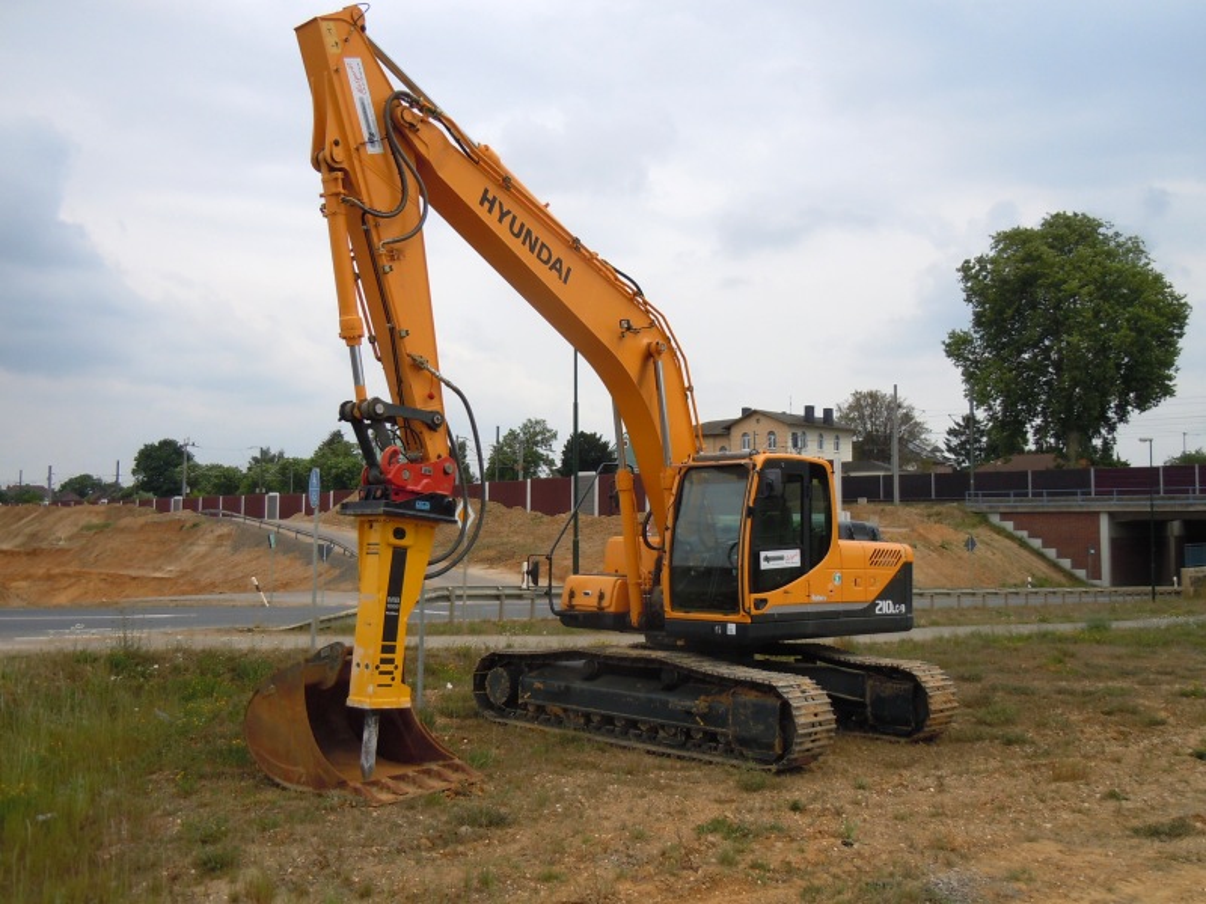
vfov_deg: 46.8
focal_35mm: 30
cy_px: 452
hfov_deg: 60.0
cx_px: 603
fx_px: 1045
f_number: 7
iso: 100
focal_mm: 5.4
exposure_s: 1/250
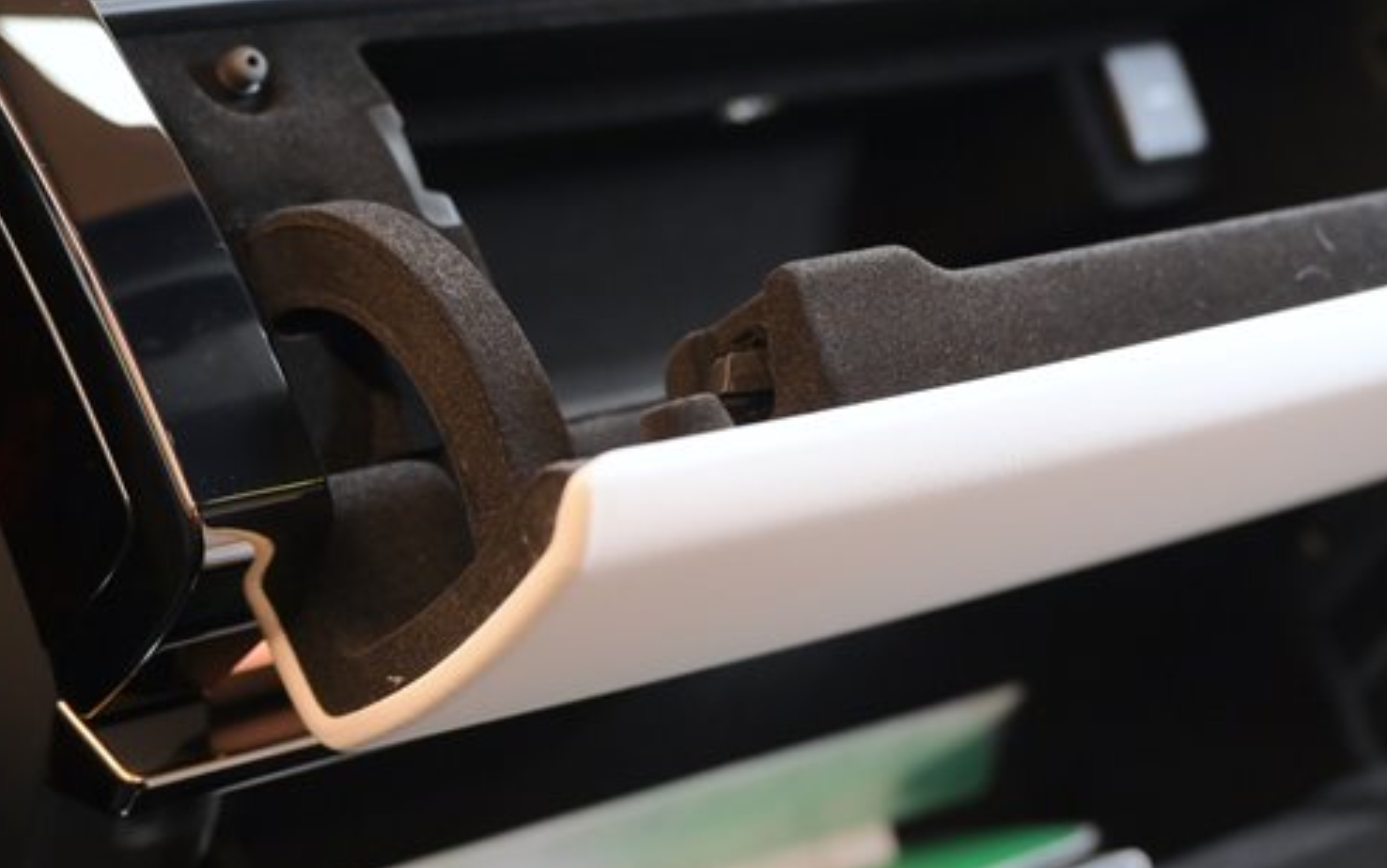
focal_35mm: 71
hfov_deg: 28.9
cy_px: 537
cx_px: 820
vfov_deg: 18.3
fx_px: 2687
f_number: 2.8
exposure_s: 1/80
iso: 1600
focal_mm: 33.5
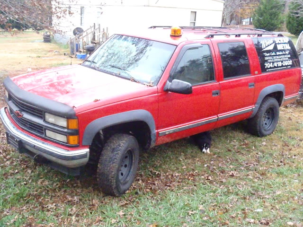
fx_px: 350
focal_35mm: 40
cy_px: 114
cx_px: 152
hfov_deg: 46.8
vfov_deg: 36.0
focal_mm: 7.3
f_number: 4.7
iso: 2500
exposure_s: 1/100
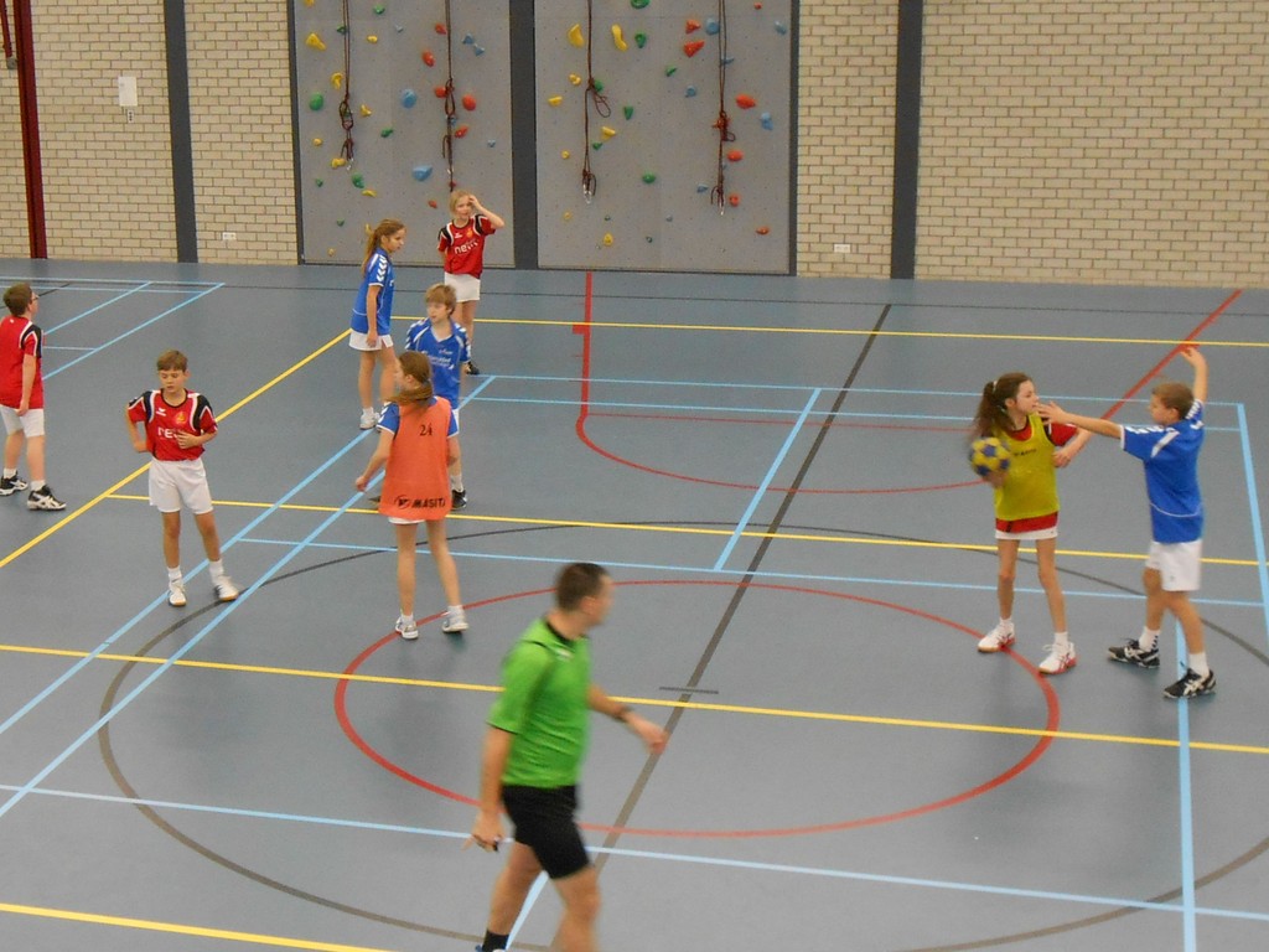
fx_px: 1393
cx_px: 634
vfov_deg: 37.7
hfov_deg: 49.0
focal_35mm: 38
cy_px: 476
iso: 320
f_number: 4.2
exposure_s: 1/30
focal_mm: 6.8
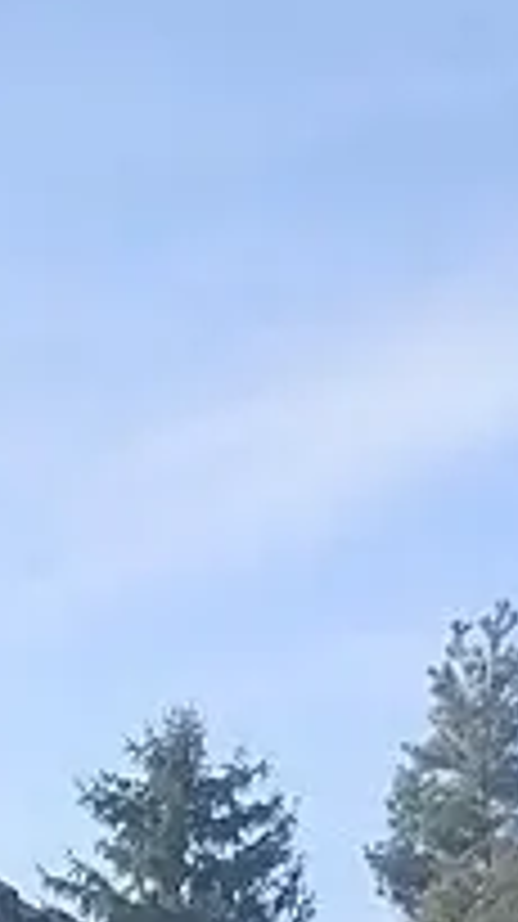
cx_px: -928
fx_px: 5408
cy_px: 2154
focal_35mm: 221
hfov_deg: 5.2
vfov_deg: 8.9
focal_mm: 4.25
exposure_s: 1/717
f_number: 1.8
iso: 100
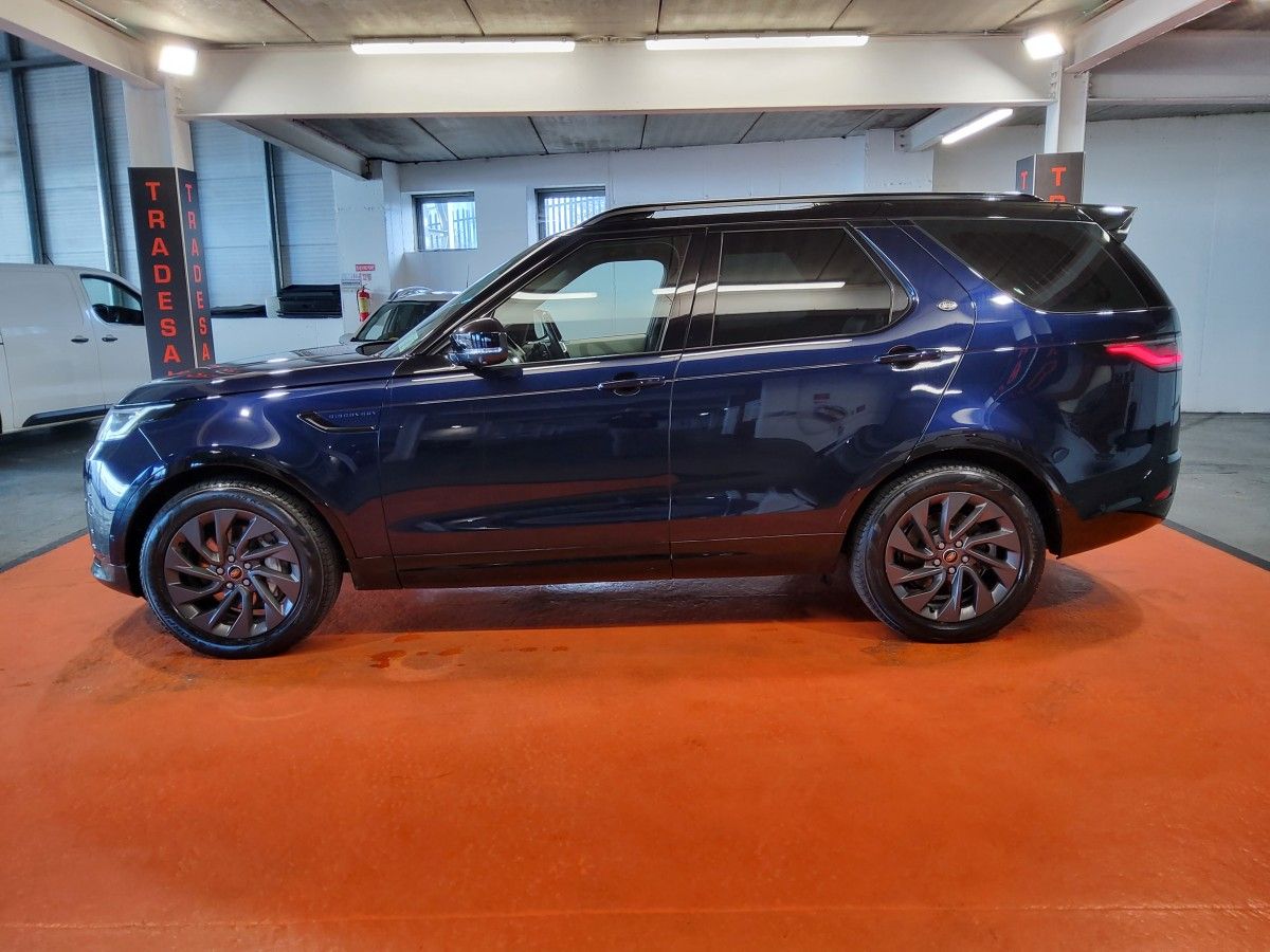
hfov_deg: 67.3
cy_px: 476
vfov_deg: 53.1
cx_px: 635
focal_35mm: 26
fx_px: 954
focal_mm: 3.08
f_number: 2
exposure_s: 1/50
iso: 160
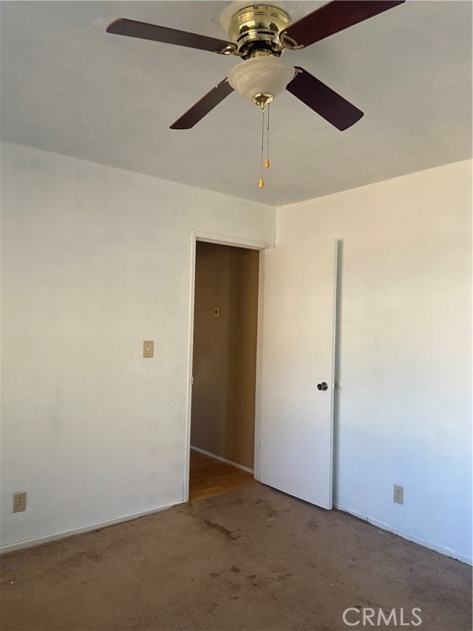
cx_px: 236
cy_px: 316
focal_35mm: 26
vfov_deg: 67.3
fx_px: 474
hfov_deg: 53.1
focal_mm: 4.25
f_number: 1.8
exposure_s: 1/88
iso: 125
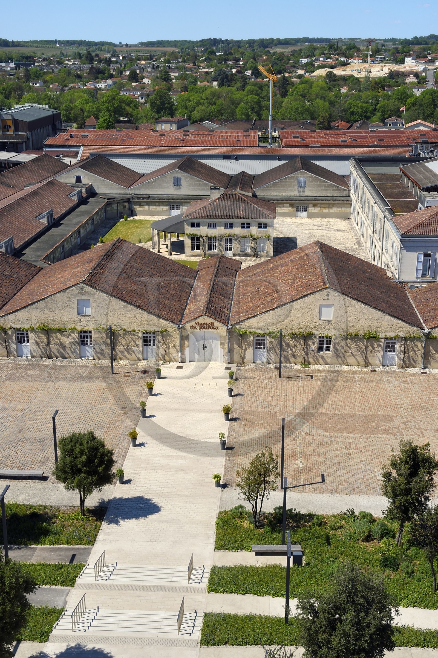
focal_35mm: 45
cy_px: 329
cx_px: 219
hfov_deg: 29.8
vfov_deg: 43.6
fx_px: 822
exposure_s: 1/250
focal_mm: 45
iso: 200
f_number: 16
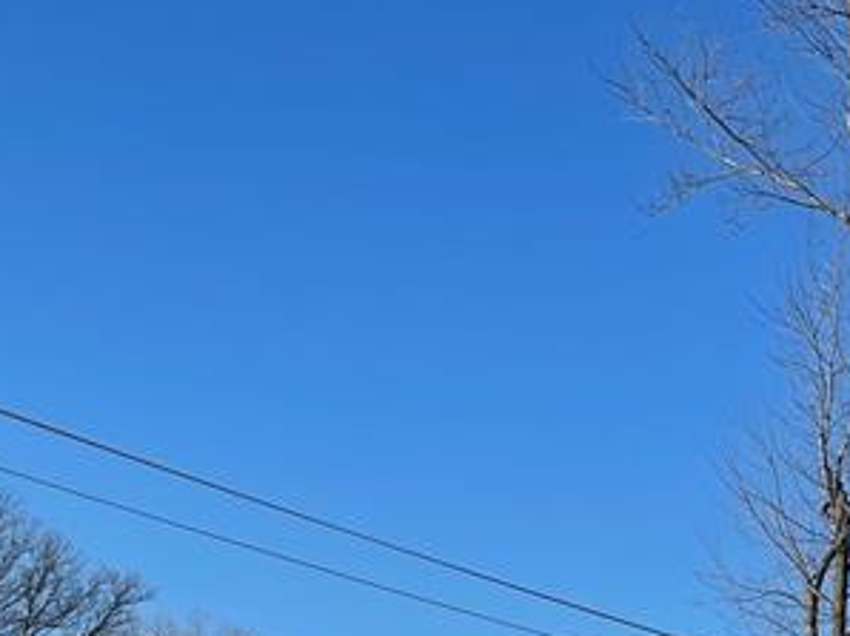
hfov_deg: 21.0
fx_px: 2110
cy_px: 856
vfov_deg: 16.1
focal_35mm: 86
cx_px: 1058
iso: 32
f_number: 1.6
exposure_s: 1/4525
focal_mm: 5.1
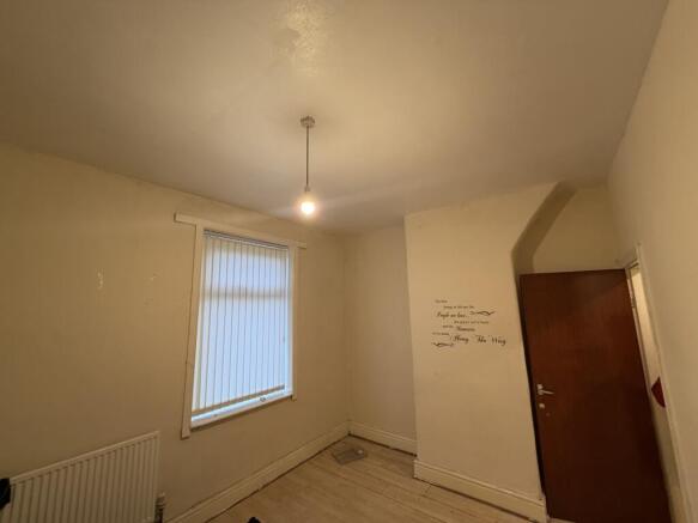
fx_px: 282
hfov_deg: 102.1
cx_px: 349
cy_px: 262
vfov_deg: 85.7
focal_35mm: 14
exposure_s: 1/50
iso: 250
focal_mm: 2.22
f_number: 2.2
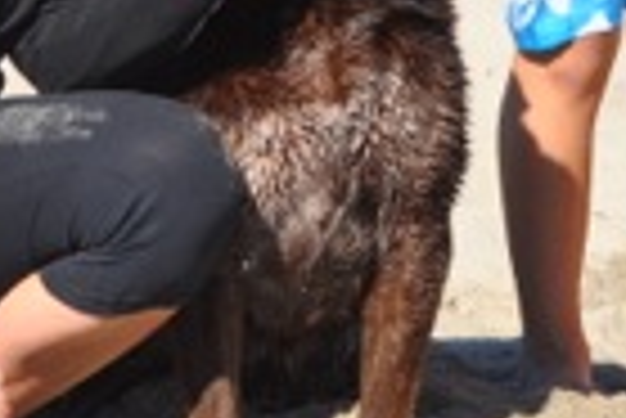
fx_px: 9591
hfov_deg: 3.7
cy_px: -317
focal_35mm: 551
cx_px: 878
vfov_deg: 2.5
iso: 160
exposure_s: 1/800
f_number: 7.1
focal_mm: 80
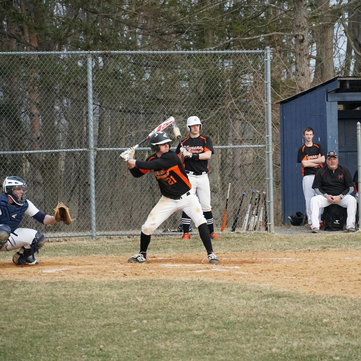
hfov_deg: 7.4
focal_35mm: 238
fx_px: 2808
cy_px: 181
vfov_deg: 7.4
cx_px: 214
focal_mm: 124
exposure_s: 1/2000
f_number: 5.6
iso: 2500
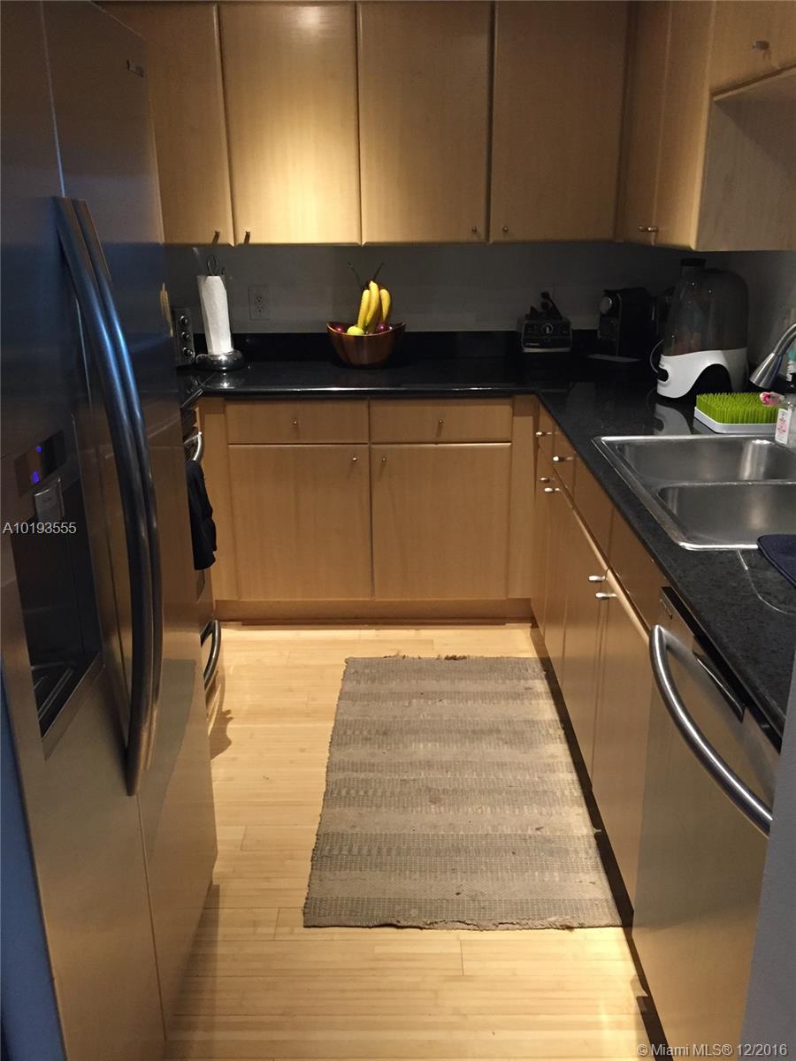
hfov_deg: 48.2
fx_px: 889
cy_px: 530
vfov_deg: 61.7
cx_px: 398
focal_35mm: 29
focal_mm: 4.15
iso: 250
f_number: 2.2
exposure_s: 1/24
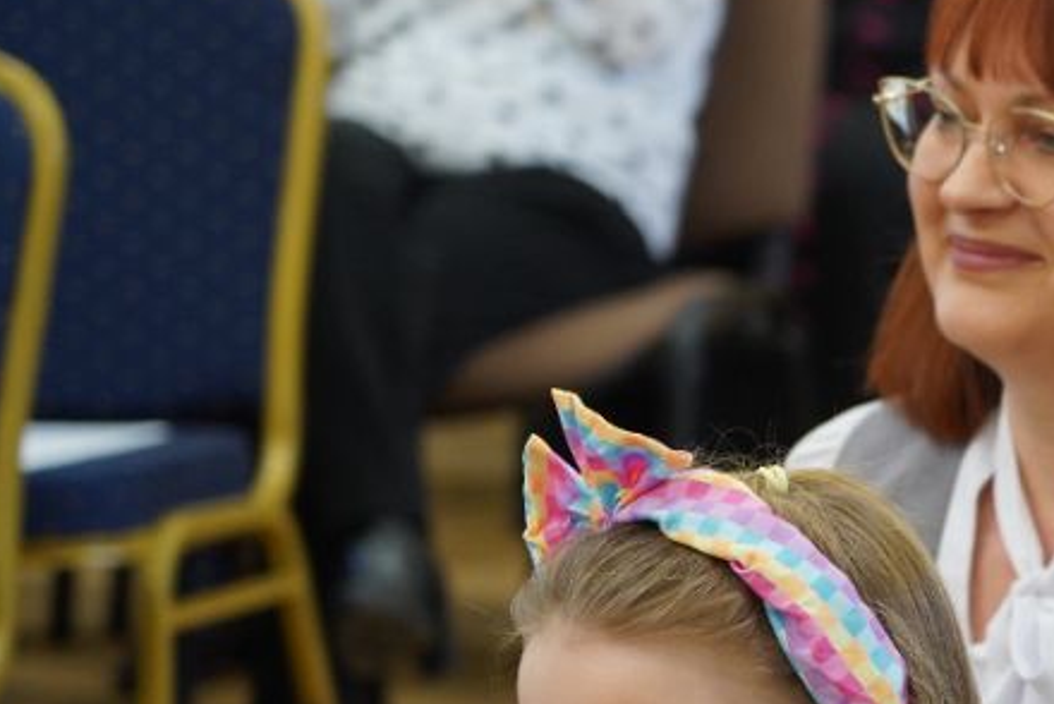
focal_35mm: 310
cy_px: 660
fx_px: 9082
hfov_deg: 6.6
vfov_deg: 4.4
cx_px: 1428
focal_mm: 105
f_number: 4
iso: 1600
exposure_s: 1/125
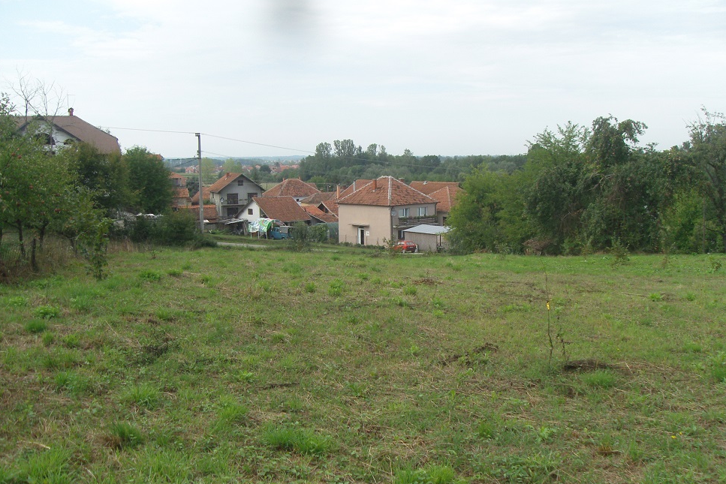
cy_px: 263
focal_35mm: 39
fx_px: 787
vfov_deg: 34.2
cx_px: 360
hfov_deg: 49.5
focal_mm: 6.2
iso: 80
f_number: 7
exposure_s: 1/160
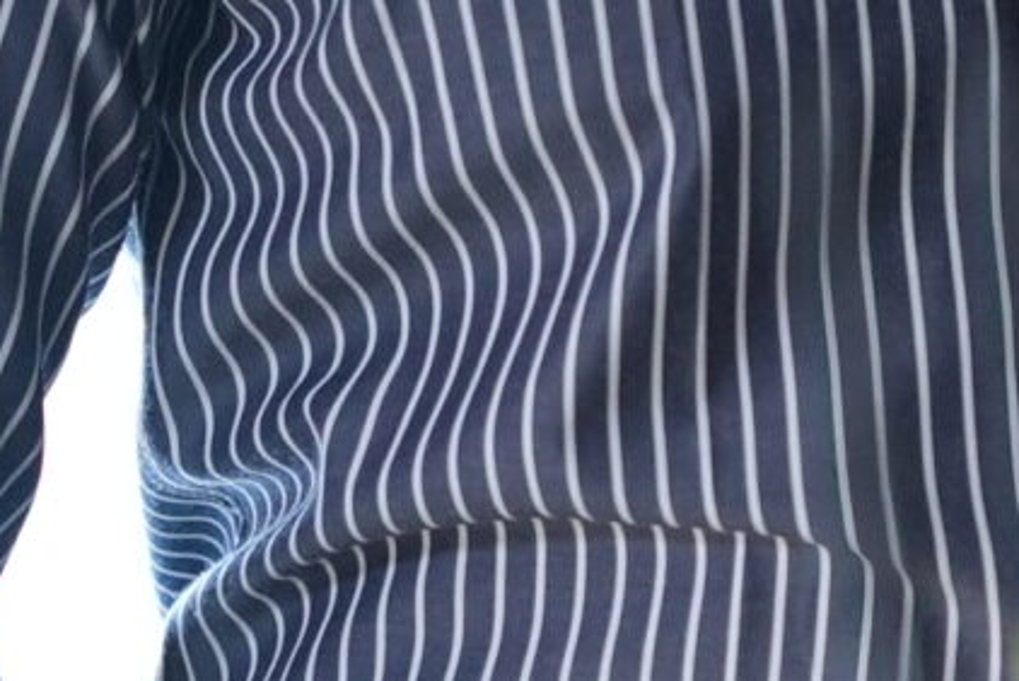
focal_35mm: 516
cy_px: -794
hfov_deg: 4.0
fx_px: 14615
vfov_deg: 2.7
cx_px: 1565
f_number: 1.4
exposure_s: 1/160
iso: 2000
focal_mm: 85
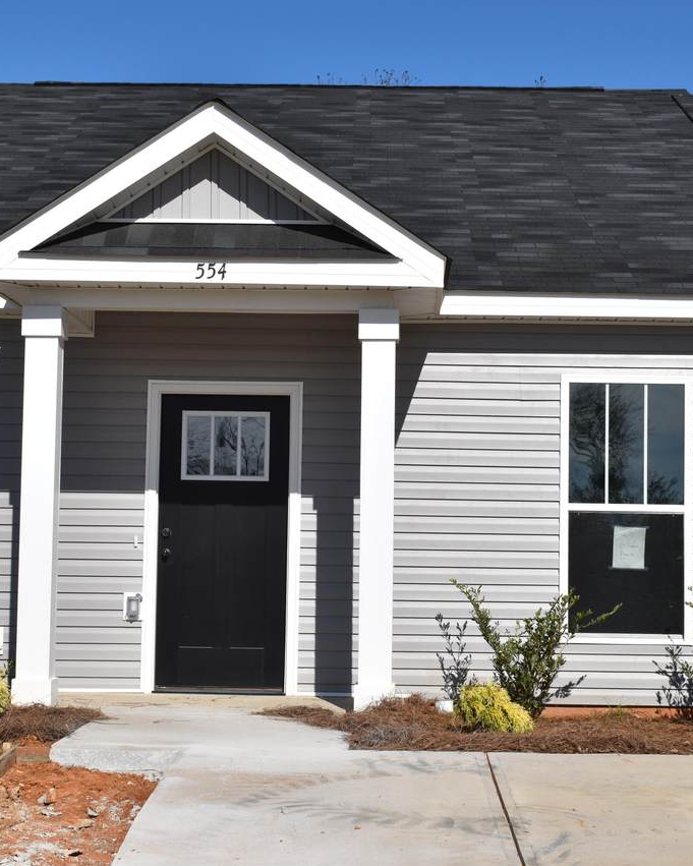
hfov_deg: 21.3
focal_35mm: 72
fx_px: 1846
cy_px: 433
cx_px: 312
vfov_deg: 26.4
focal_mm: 34
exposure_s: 1/500
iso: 200
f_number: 11
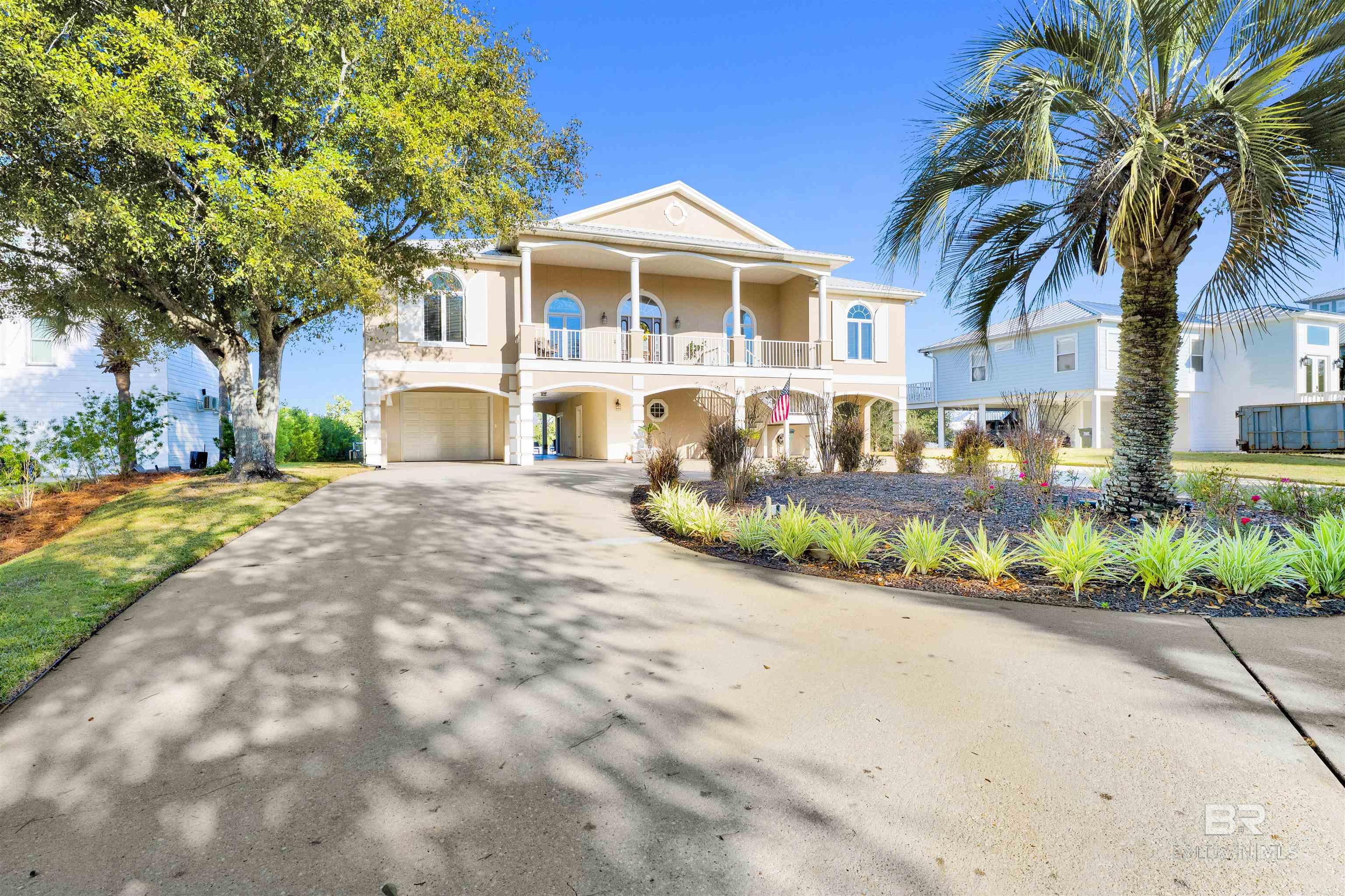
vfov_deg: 72.1
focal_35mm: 16
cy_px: 448
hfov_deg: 95.0
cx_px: 672
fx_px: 616
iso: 500
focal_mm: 16.5
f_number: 11
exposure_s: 1/800
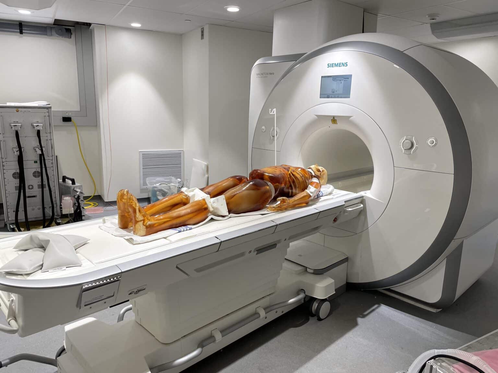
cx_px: 249
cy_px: 186
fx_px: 374
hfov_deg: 67.3
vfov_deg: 53.1
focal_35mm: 26
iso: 64
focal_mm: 4.2
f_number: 1.6
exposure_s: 1/120
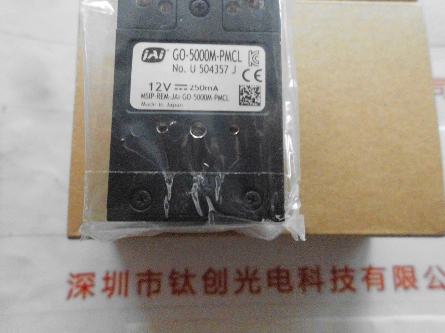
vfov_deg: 53.1
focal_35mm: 26
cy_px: 166
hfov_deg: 67.3
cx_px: 222
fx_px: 334
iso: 800
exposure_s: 1/15
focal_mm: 4.6
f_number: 3.2
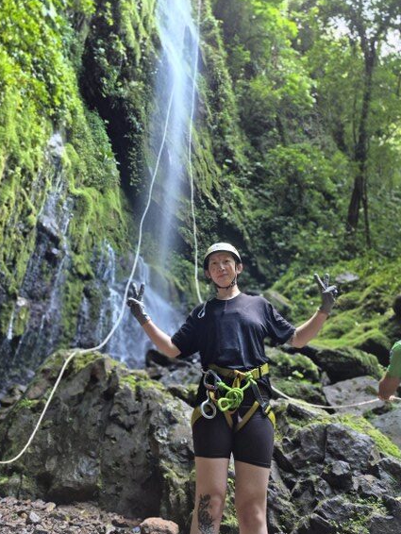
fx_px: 401
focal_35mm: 26
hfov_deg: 53.1
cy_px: 252
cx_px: 190
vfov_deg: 67.2
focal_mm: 5.4
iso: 800
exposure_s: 1/120
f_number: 1.8
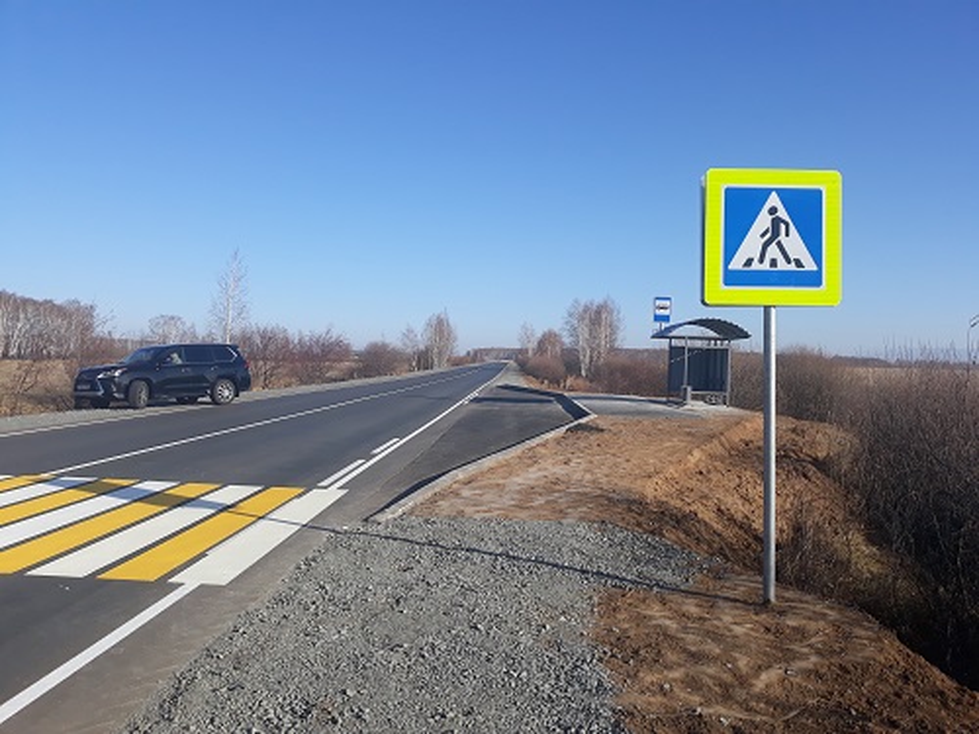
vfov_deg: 51.4
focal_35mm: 27
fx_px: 764
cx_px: 490
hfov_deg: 65.3
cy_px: 367
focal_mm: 3.71
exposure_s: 1/1770
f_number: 1.7
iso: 40
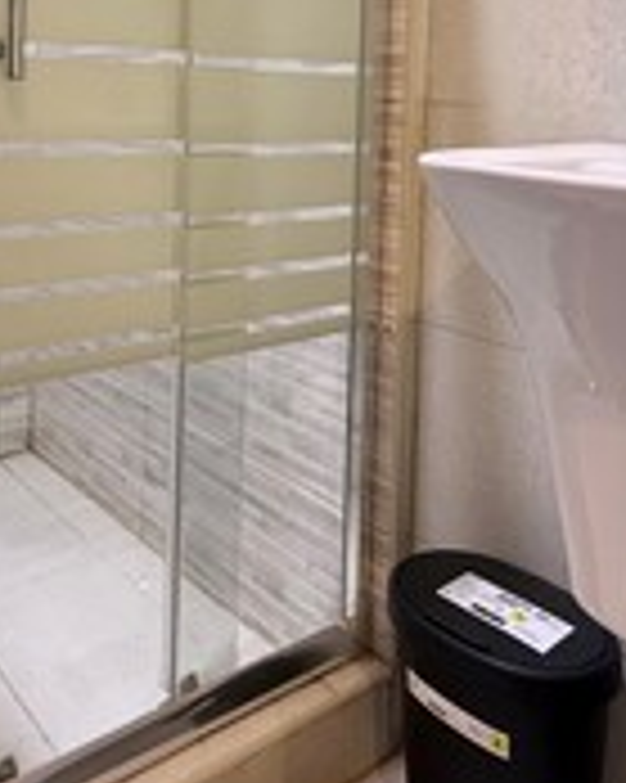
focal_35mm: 36
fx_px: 834
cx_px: 142
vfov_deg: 46.4
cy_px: 110
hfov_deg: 39.8
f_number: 2.2
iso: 320
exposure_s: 1/100
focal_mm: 2.22
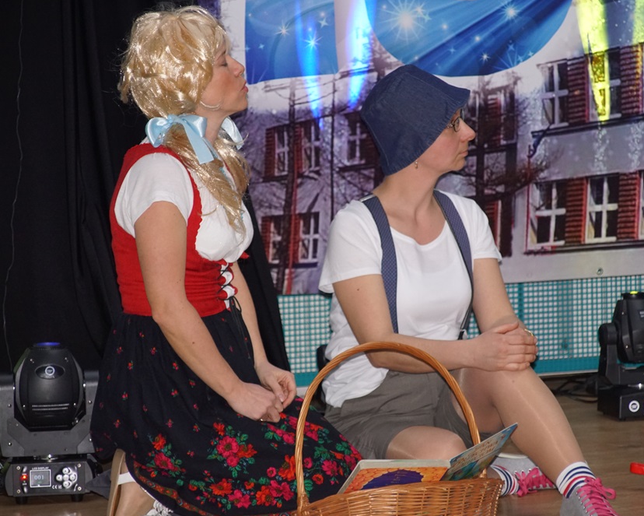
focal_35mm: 204
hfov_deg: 9.5
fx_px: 3890
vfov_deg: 7.6
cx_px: 364
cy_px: 258
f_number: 5.6
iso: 1600
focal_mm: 120
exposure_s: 1/60
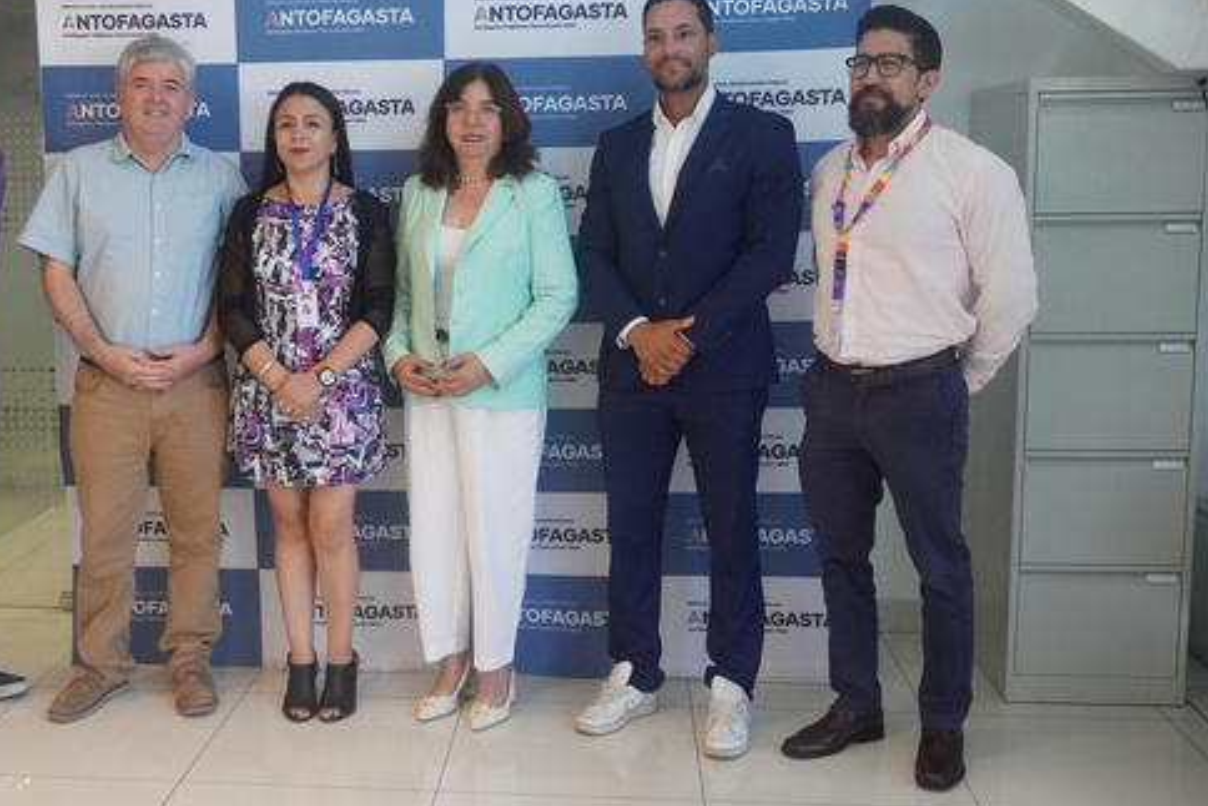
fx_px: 1398
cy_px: 386
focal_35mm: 42
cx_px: 452
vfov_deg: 32.2
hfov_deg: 46.3
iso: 5000
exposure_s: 1/250
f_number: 5.6
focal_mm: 21
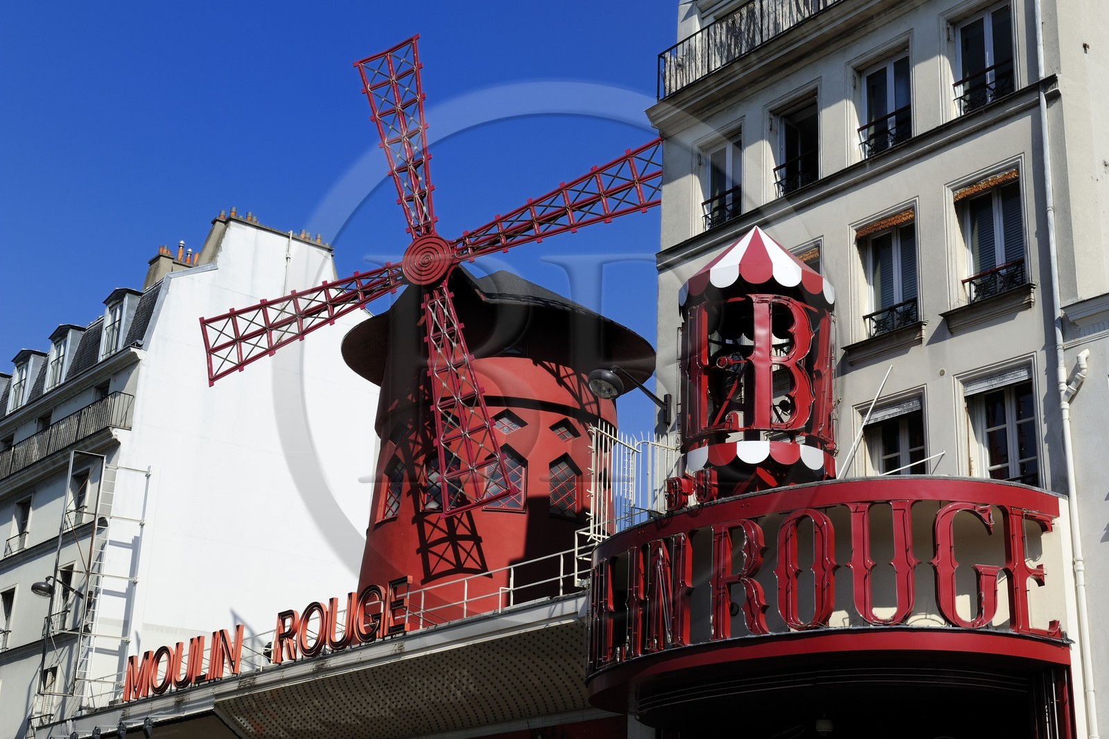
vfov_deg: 26.0
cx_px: 554
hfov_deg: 38.2
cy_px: 370
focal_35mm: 52
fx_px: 1601
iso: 200
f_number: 14
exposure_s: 1/160
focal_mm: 52
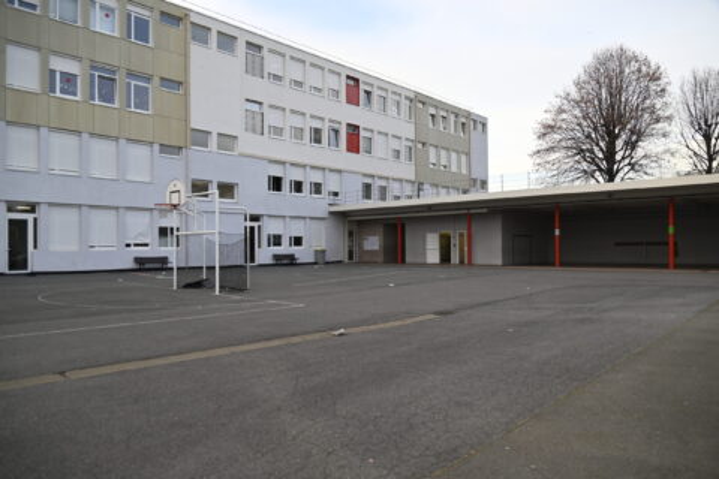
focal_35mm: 24
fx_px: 479
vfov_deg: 53.1
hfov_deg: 73.7
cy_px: 240
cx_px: 360
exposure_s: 1/250
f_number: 4
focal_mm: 24
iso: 280
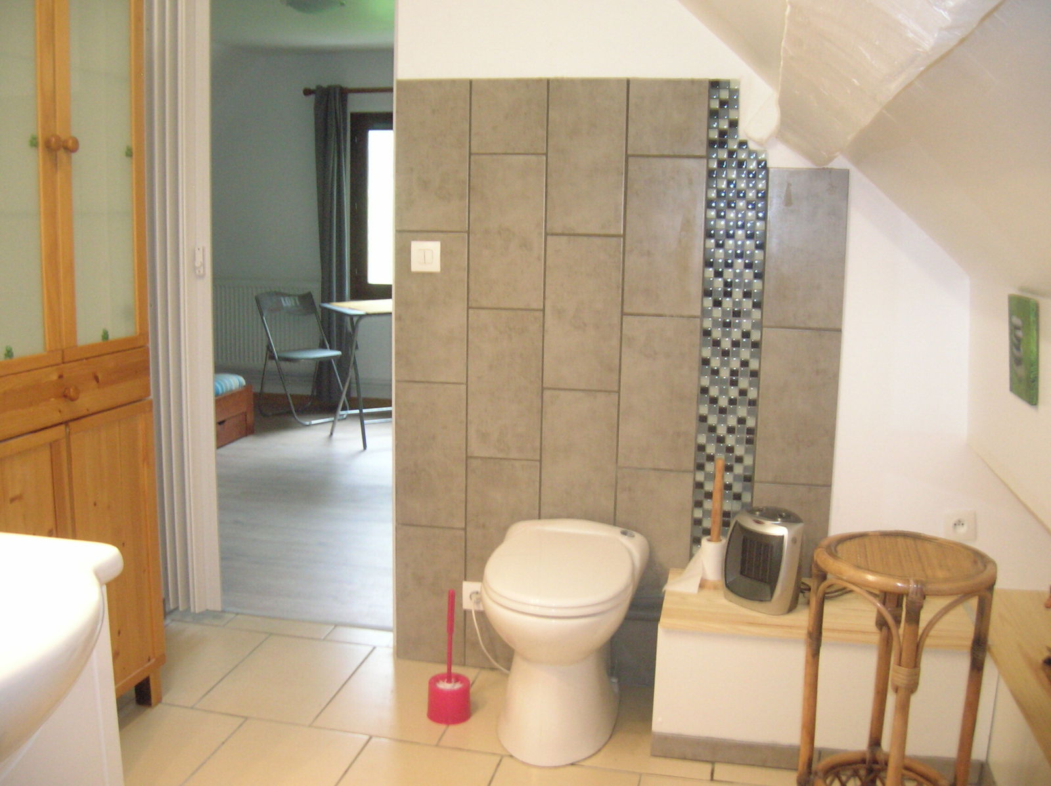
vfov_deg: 41.7
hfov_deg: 54.0
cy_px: 393
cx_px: 526
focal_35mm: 34
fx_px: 1031
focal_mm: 5.7
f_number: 2.9
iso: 200
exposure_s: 1/6.1
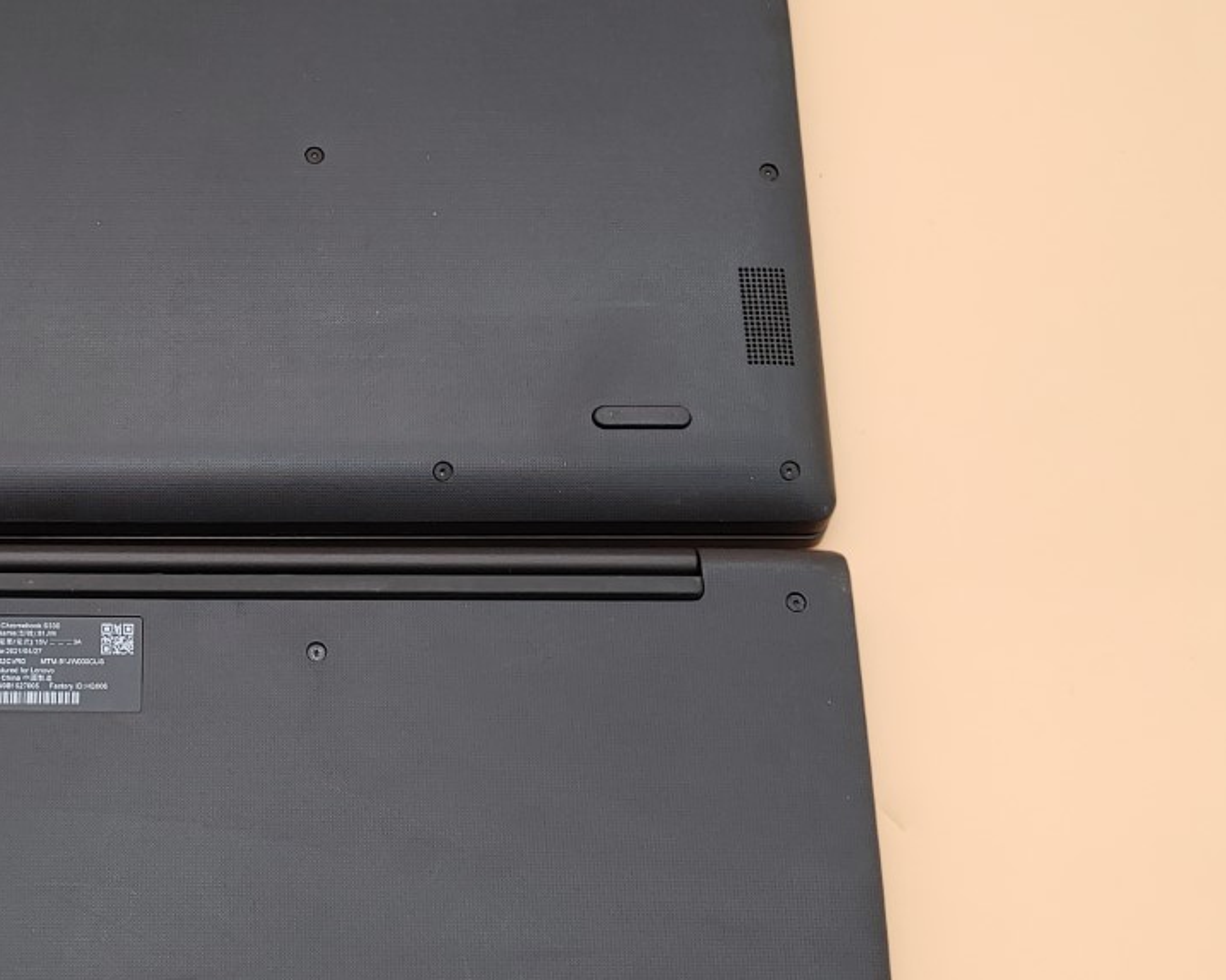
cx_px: 212
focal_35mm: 51
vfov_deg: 29.4
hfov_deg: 35.3
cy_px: 664
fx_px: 1850
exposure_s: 1/61
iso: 50
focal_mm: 4.36
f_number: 1.8
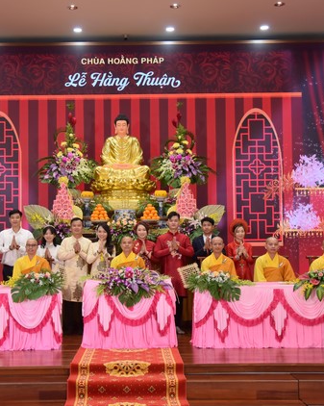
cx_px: 127
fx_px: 660
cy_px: 203
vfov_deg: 34.2
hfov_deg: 27.5
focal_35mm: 55
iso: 1000
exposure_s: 1/100
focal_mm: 38
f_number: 5.6
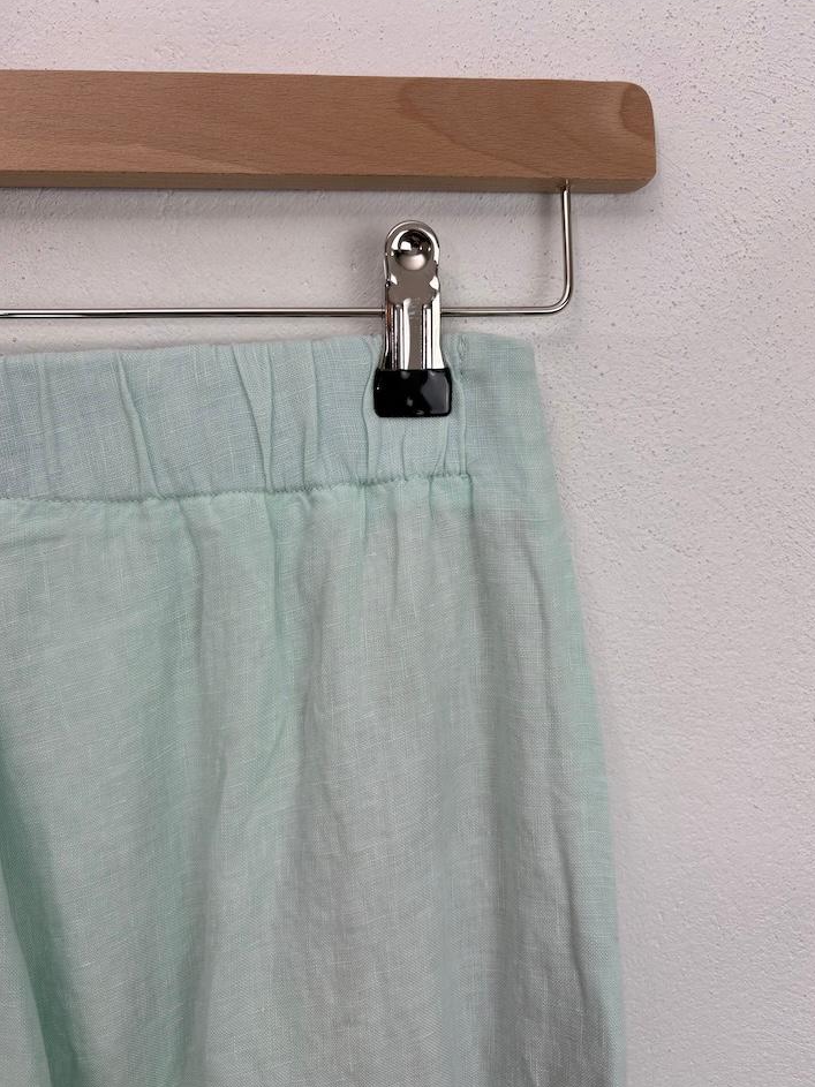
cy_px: 548
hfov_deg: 51.3
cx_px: 403
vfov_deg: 65.3
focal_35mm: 27
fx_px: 848
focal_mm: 5.96
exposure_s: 1/147
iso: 32
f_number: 1.6
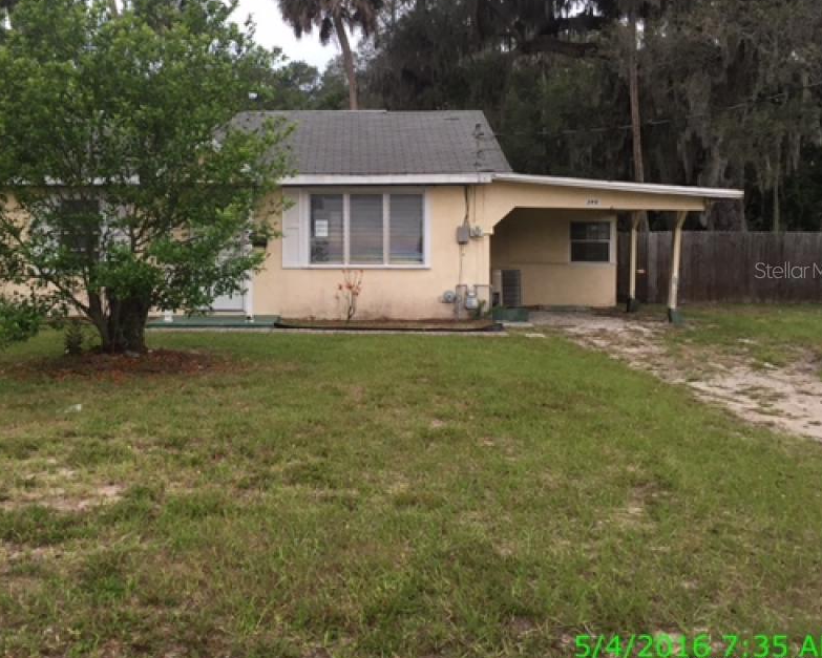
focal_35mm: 37
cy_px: 270
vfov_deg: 40.0
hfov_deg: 48.7
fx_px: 900
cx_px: 316
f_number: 2.2
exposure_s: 1/30
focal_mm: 4.15
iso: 64
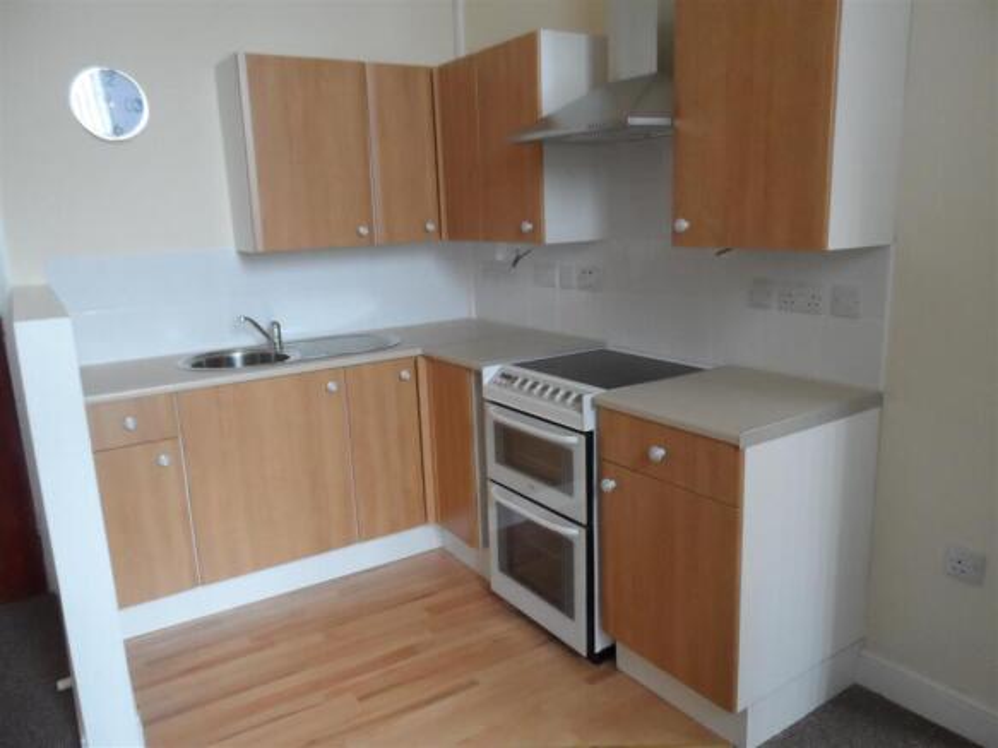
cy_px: 374
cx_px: 499
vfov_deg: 56.8
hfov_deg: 71.6
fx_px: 692
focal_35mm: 24
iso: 400
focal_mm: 4
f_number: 3.2
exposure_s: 1/30
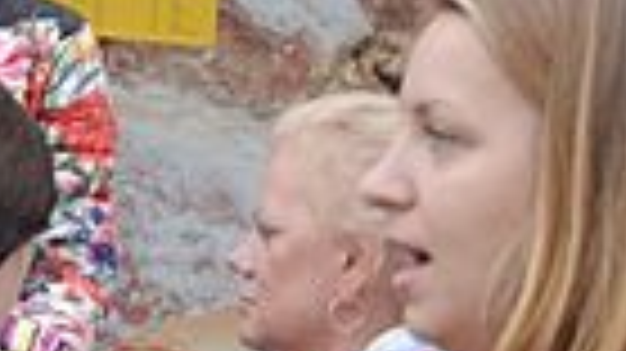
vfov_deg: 2.4
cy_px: 542
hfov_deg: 4.3
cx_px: -86
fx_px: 8278
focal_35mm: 499
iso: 500
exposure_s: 1/100
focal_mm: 52
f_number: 7.1
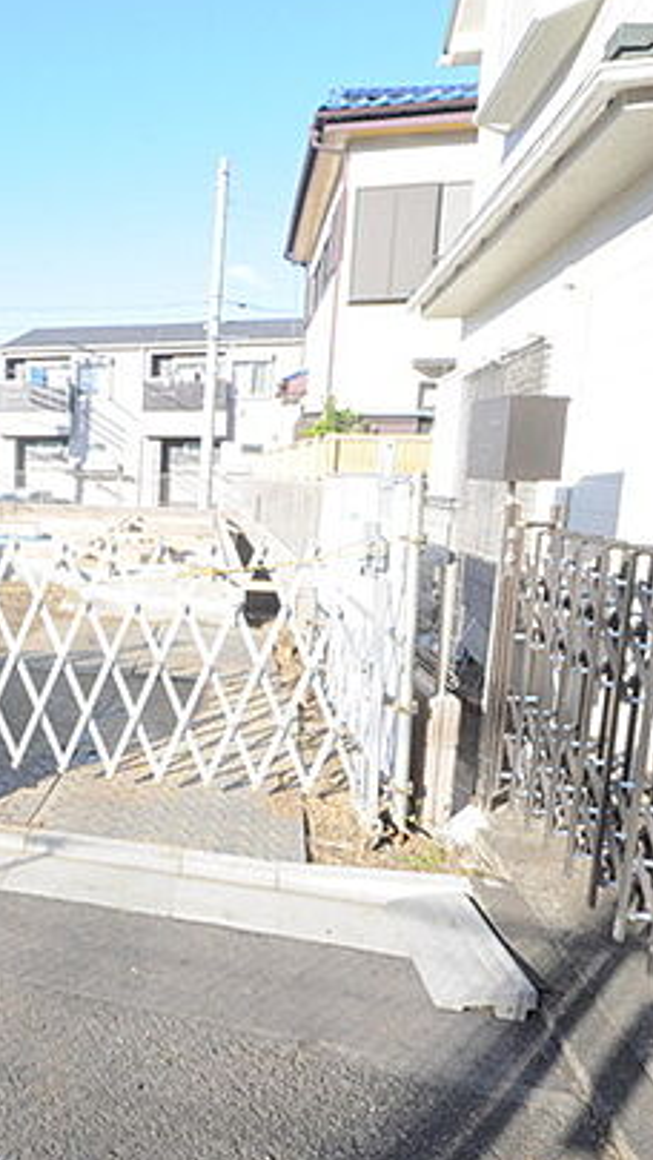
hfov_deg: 42.7
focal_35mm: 24
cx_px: 37
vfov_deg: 76.3
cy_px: 574
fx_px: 738
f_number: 4
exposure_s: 1/60
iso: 450
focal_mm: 10
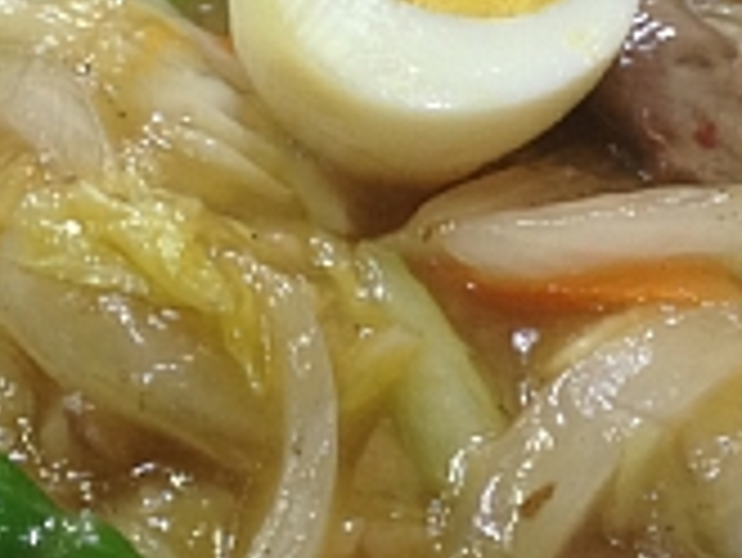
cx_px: 90
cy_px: 225
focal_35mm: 127
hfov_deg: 15.4
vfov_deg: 11.7
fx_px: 2724
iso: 100
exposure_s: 1/20
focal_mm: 4.28
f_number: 2.4
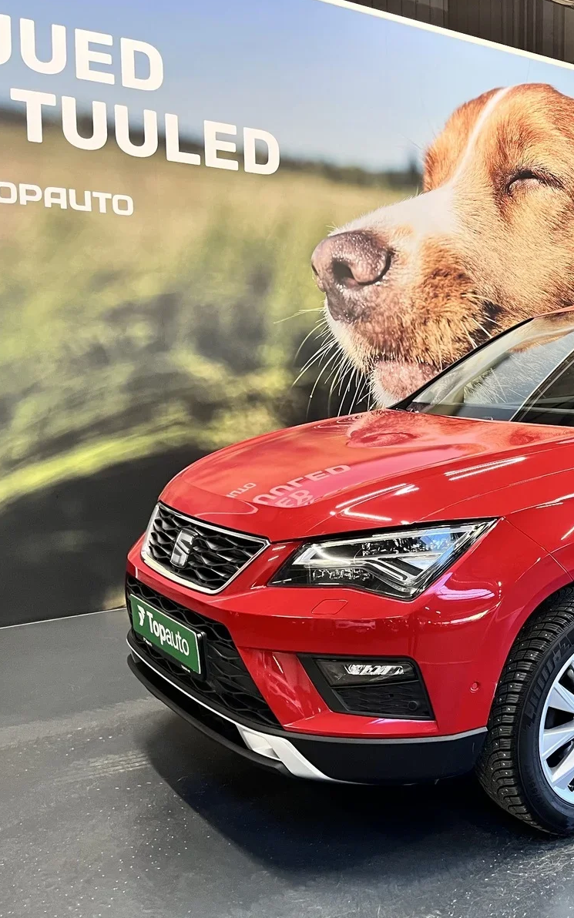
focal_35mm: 37
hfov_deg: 32.4
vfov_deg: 52.7
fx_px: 926
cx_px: 539
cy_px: 458
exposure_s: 1/85
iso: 125
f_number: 1.6
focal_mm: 5.1
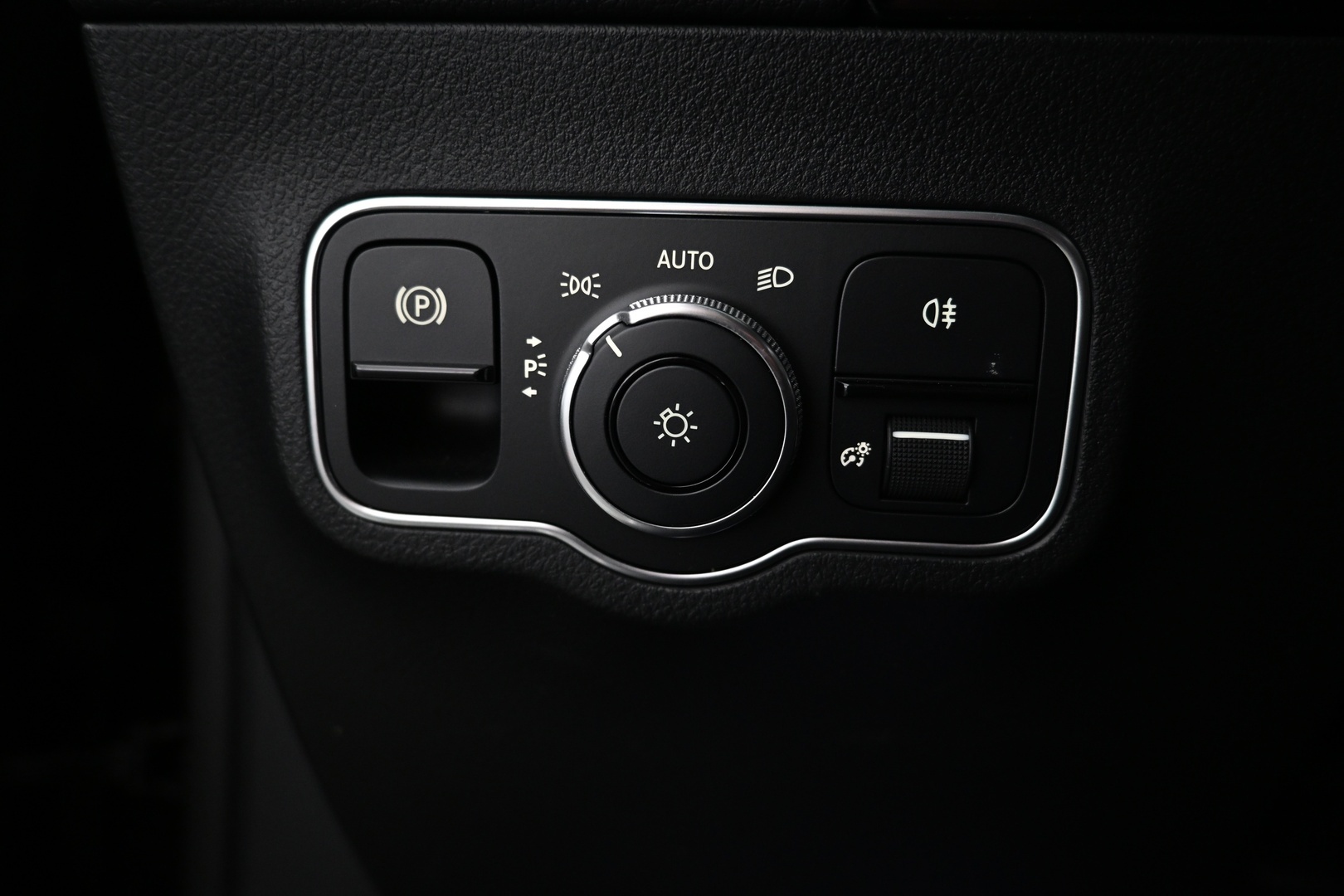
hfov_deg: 73.7
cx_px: 672
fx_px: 896
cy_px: 448
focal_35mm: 24
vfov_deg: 53.1
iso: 1400
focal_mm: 16
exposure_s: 1/25
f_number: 3.5
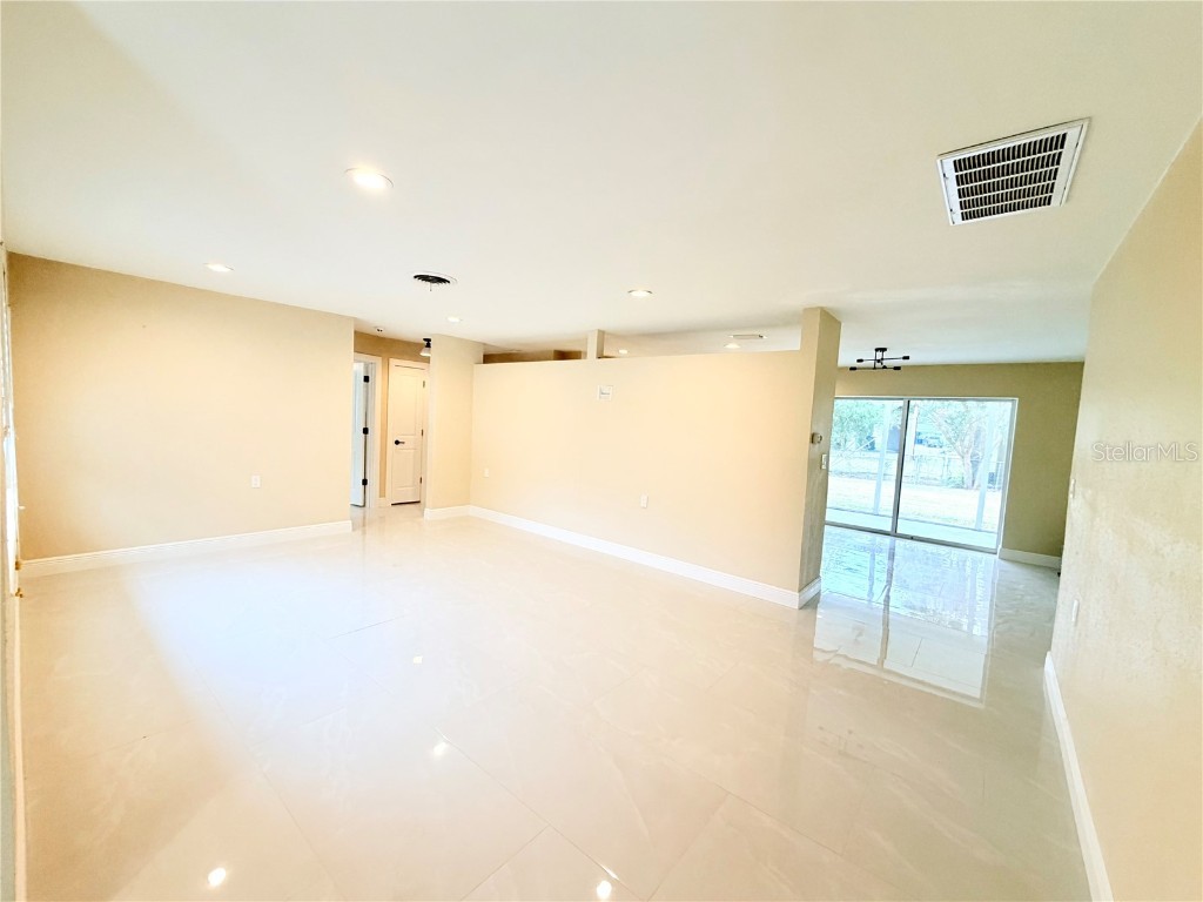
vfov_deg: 85.7
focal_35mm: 14
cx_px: 602
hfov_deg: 102.1
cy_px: 451
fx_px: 487
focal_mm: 2.22
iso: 160
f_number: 2.2
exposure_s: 1/120
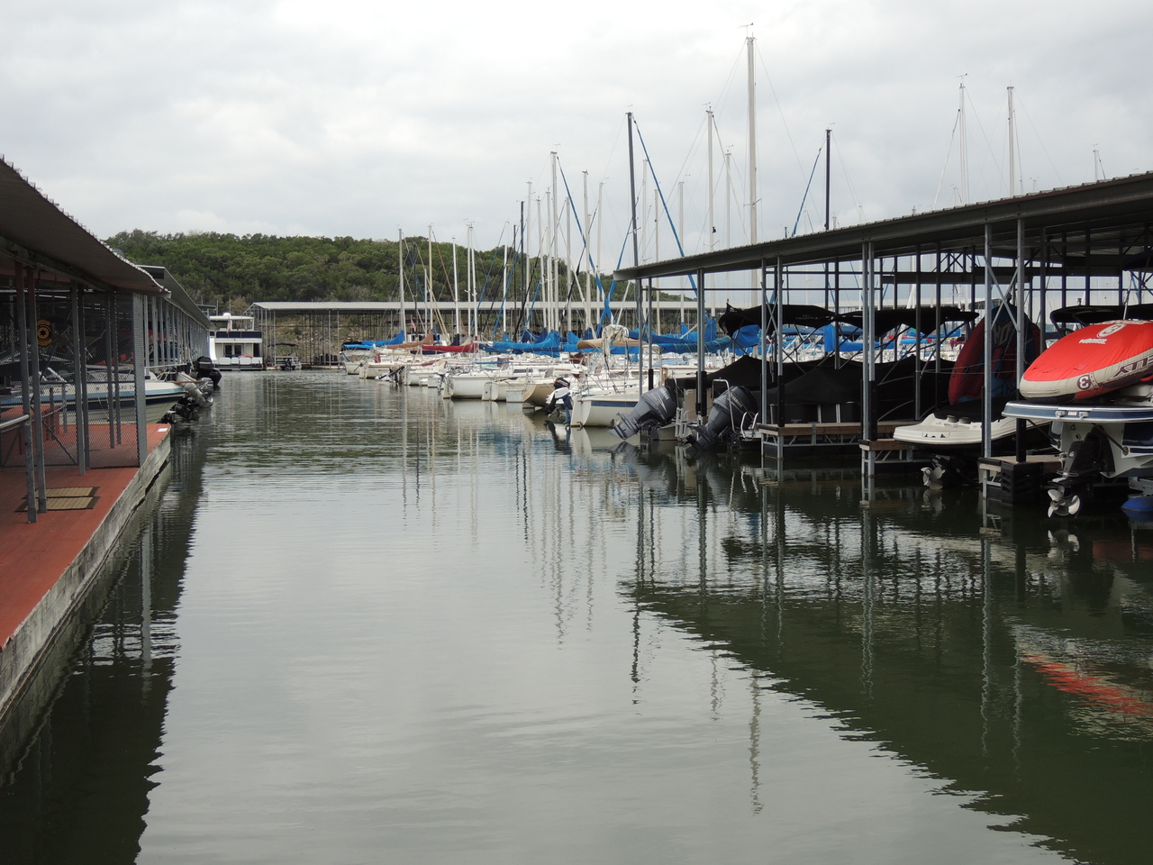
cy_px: 432
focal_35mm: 47
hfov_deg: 40.4
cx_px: 576
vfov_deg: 30.9
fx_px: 1565
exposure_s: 1/125
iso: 100
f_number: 3.5
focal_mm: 8.3
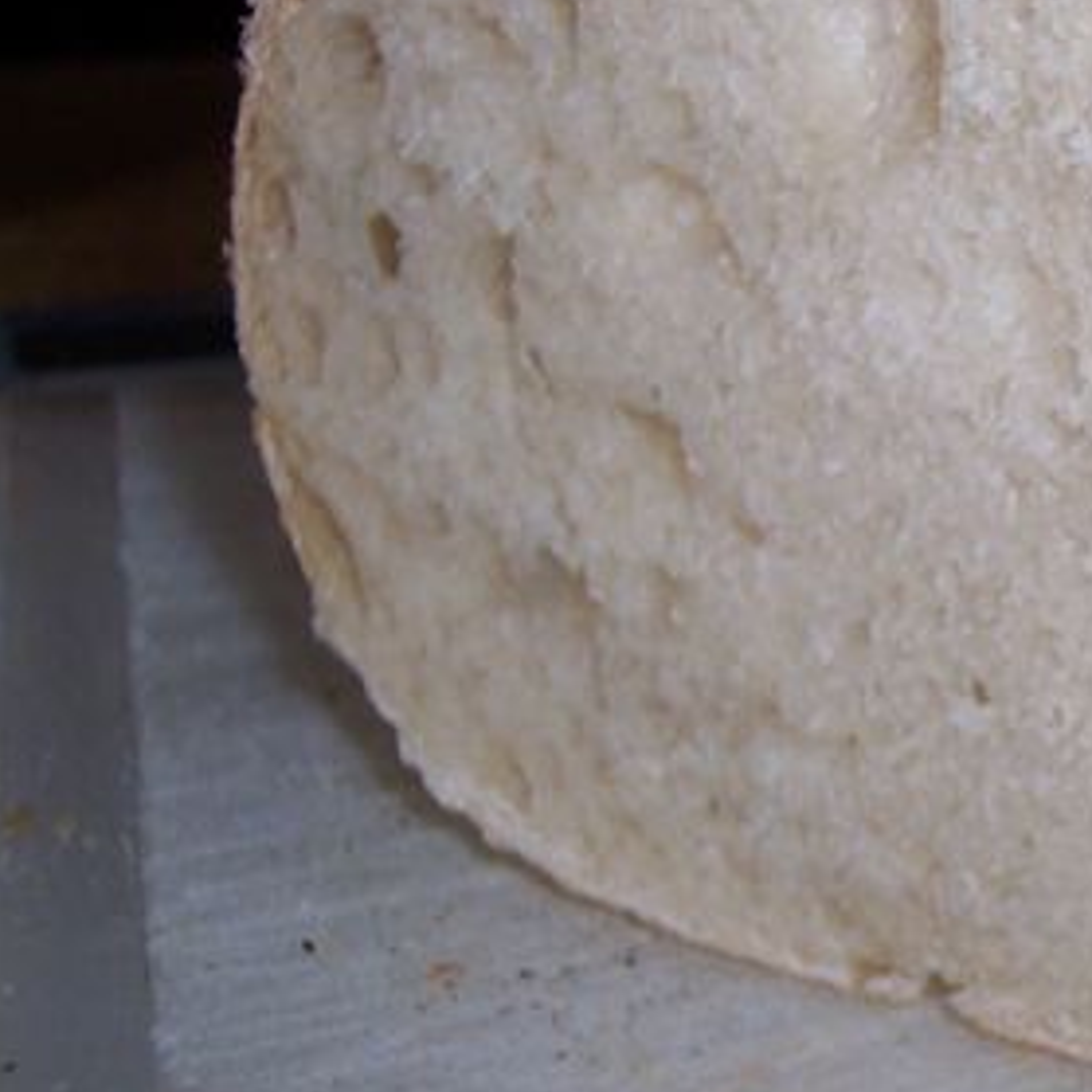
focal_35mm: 99
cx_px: 1429
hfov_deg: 16.6
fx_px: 3533
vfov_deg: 17.6
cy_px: 462
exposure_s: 1/60
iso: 100
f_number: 2.8
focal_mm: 8
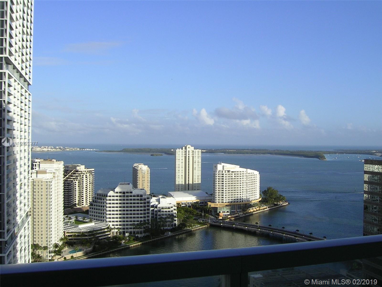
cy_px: 144
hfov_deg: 51.4
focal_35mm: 36
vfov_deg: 39.7
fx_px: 397
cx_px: 191
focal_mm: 5.6
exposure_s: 1/424
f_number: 4.8
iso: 50
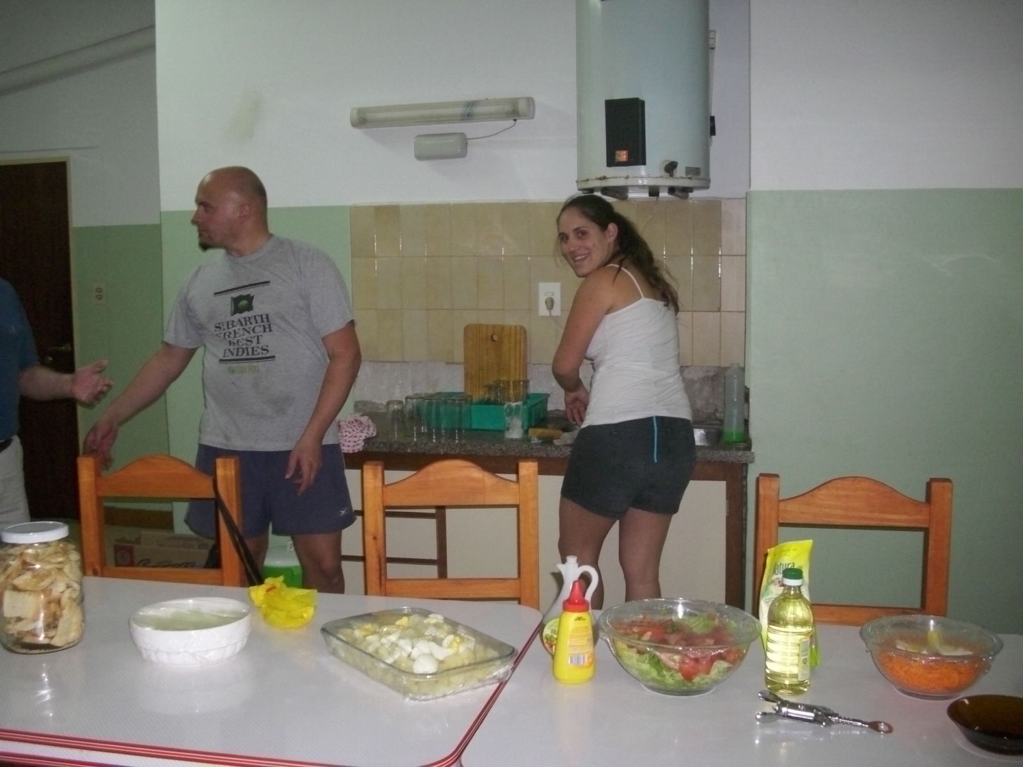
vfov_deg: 45.4
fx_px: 916
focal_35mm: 31
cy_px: 384
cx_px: 512
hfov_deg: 58.4
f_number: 2.8
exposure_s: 1/30
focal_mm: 6.2
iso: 200
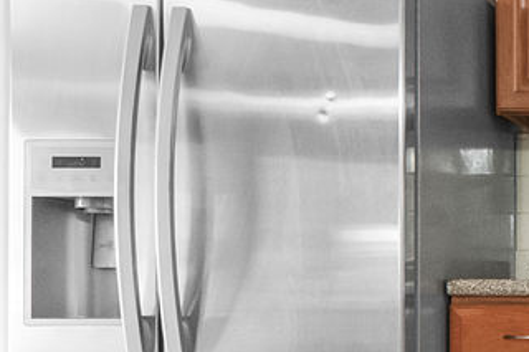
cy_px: 334
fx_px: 1116
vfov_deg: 17.6
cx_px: 951
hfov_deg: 19.7
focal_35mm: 76
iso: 800
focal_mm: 10
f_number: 11
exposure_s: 1/5
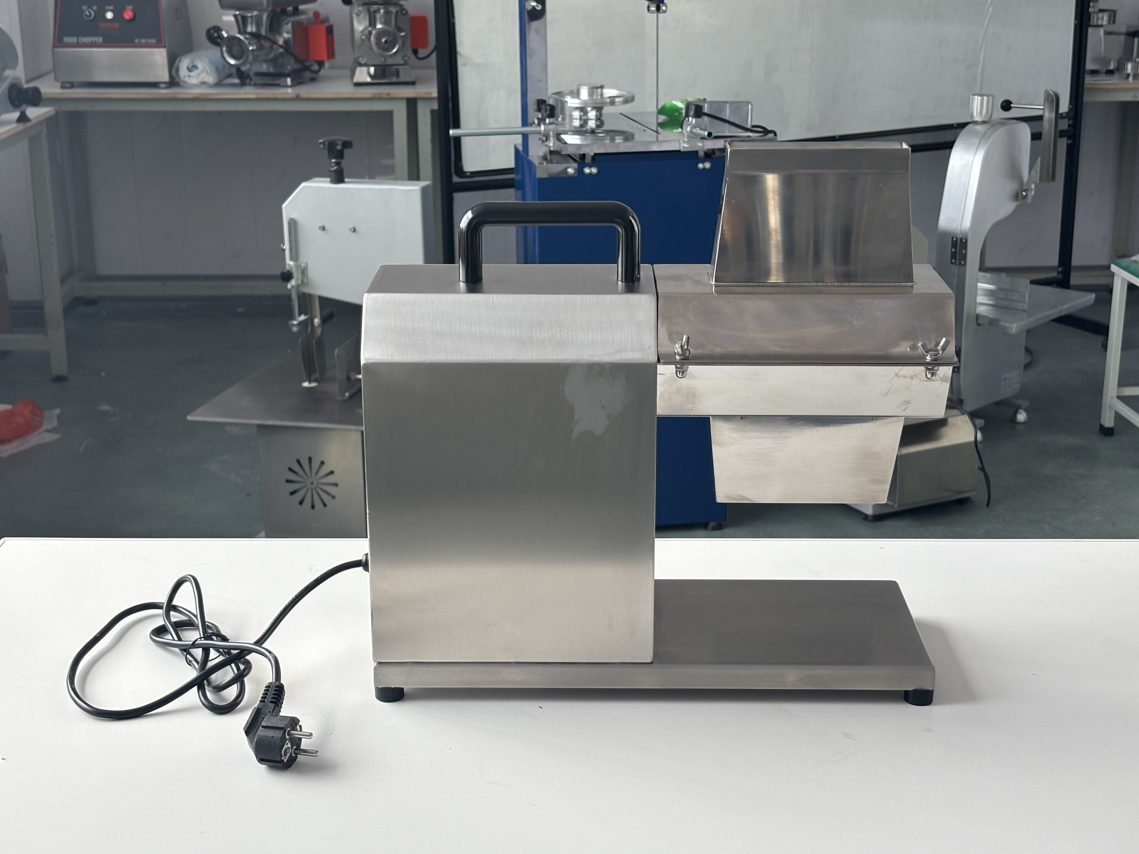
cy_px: 427
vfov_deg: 28.0
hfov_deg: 36.8
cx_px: 570
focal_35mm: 52
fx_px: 1711
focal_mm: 5.96
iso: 32
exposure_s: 1/361
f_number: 1.6
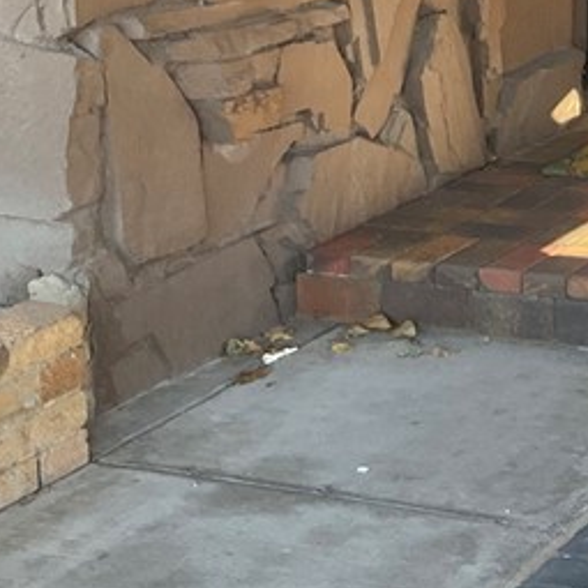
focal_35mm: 103
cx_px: 1033
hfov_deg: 14.9
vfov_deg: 16.1
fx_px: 1979
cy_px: -141
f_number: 1.8
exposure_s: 1/122
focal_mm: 3
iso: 25
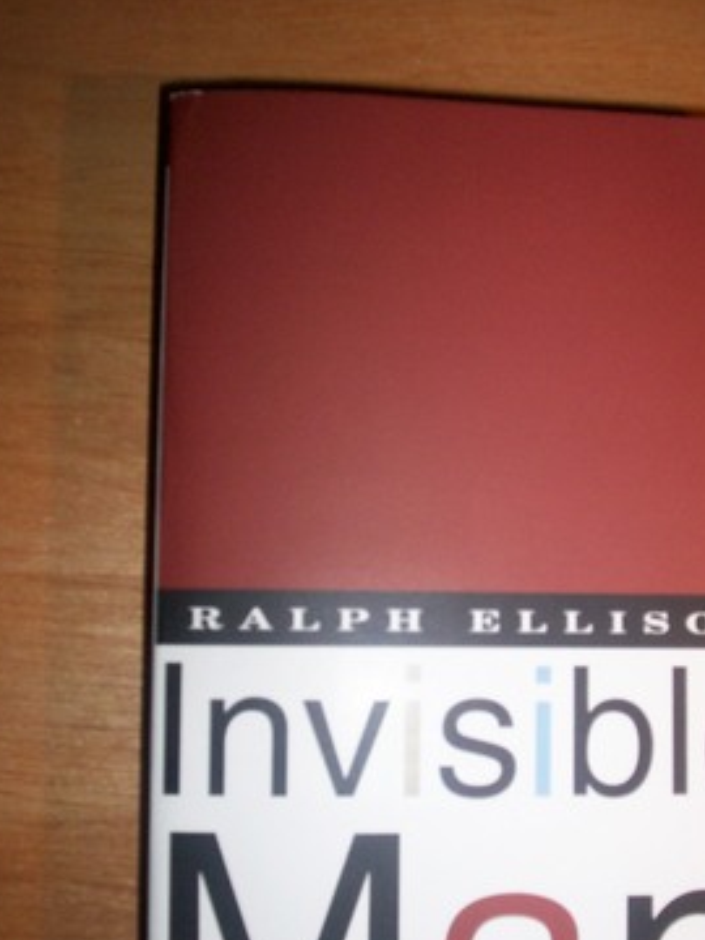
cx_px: 431
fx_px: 1303
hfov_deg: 30.2
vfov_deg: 39.5
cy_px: 561
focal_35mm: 48
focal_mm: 5.9
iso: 140
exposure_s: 1/64
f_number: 4.5
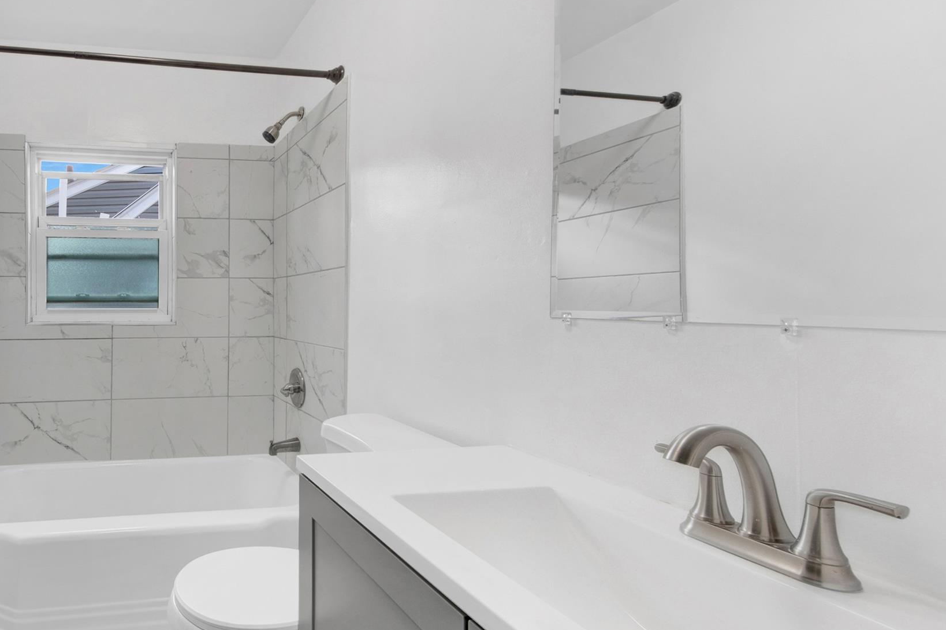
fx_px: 394
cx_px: 360
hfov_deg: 98.5
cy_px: 376
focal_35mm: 15
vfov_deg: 76.5
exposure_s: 1/13
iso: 100
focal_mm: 8
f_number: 8
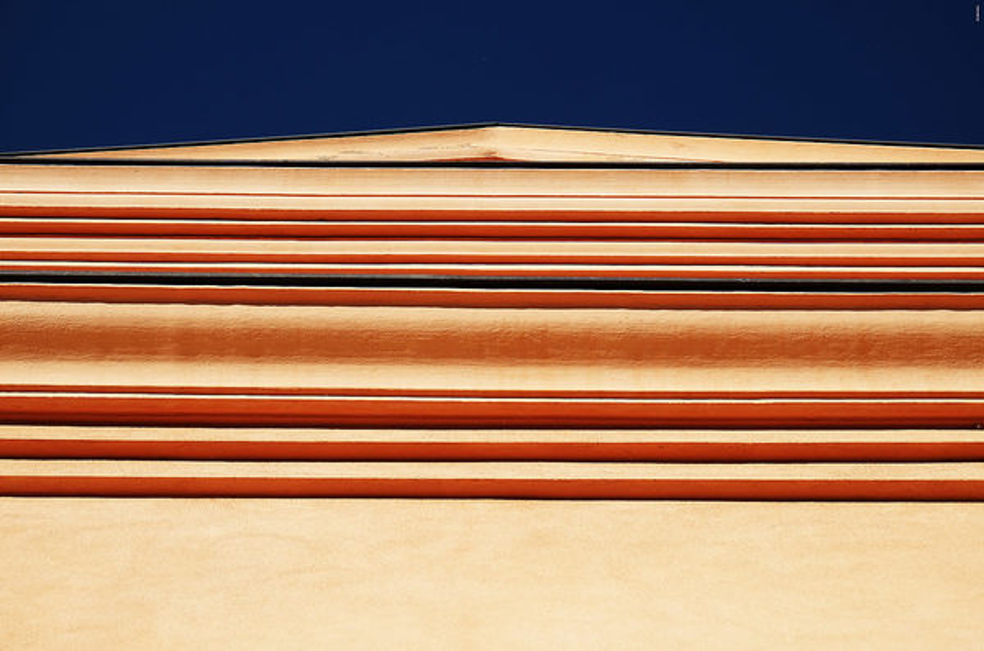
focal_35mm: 83
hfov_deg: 24.5
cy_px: 326
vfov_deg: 16.4
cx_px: 492
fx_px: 2263
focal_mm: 55
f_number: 10
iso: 200
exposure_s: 1/350
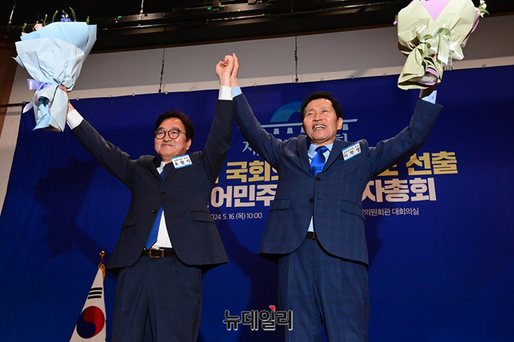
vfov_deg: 42.3
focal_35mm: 31
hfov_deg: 60.3
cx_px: 257
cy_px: 171
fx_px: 443
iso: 6400
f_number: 8
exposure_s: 1/200
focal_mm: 31
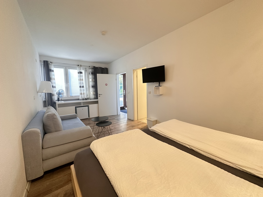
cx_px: 132
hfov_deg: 102.1
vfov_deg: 85.7
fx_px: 106
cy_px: 98
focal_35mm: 14
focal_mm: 2.22
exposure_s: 1/50
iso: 320
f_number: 2.2
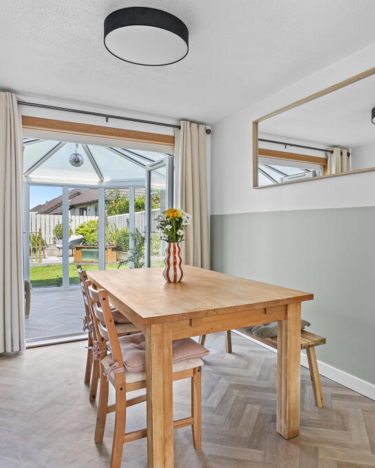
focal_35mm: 24
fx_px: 333
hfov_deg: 58.0
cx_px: 237
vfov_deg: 70.3
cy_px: 234
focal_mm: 17
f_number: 9
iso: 250
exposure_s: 1/5
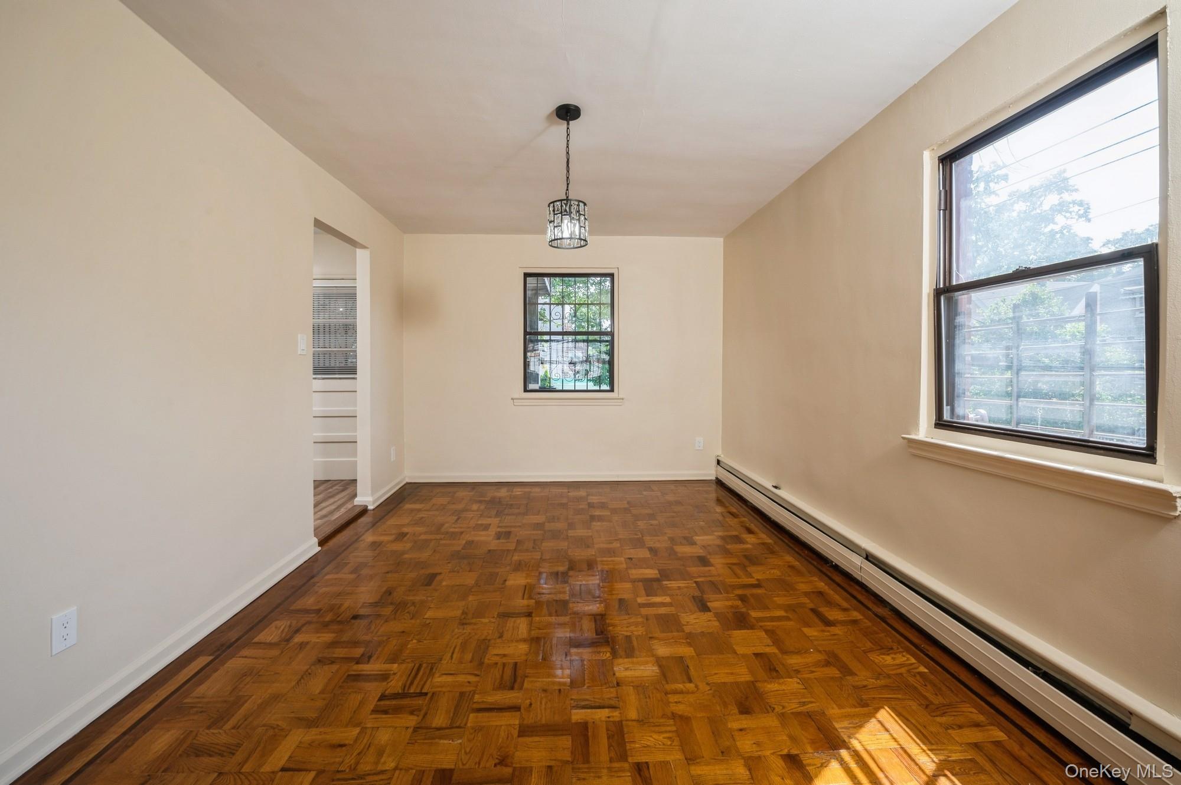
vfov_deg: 81.1
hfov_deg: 104.3
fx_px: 459
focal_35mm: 14
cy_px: 392
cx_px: 590
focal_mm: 14
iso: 200
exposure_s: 1/30
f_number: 11
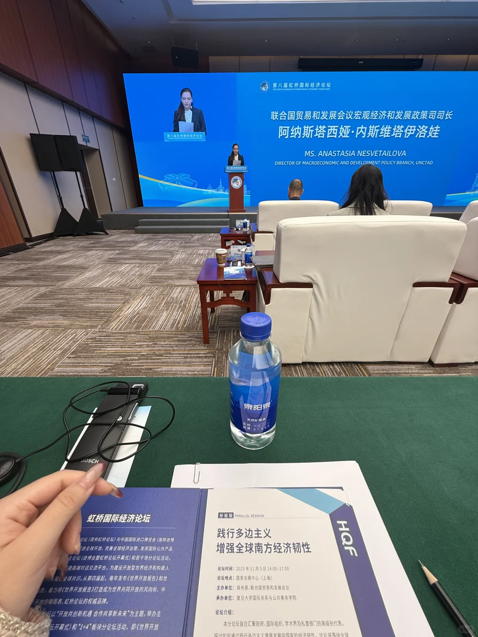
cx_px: 239
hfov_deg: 85.7
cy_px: 318
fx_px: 258
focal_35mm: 14
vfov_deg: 102.1
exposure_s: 1/100
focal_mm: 2.22
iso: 64
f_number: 2.2
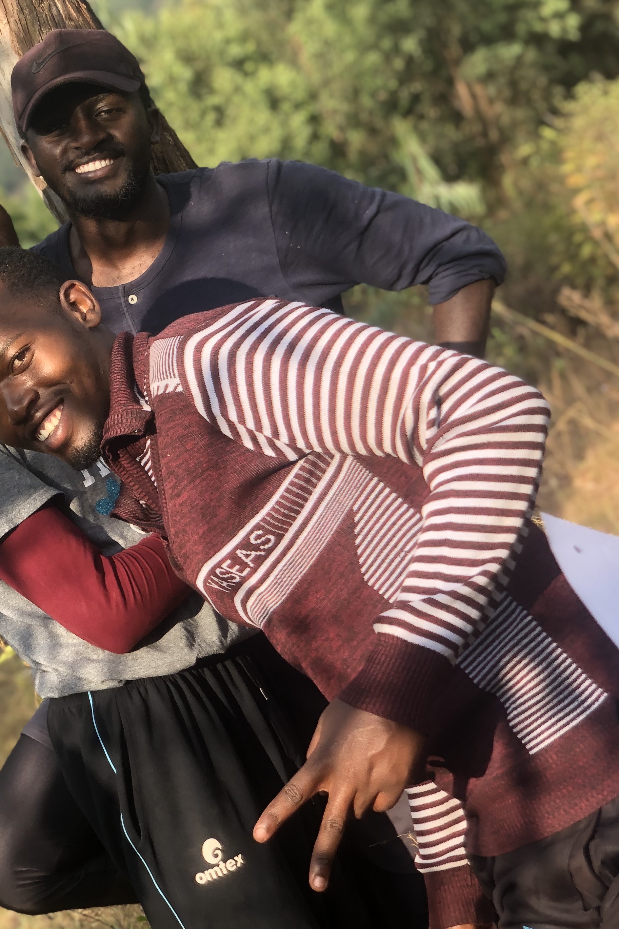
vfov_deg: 26.2
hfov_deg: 17.6
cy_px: 308
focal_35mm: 77
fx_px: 1986
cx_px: 157
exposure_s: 1/217
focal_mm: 6
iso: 16
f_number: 2.4
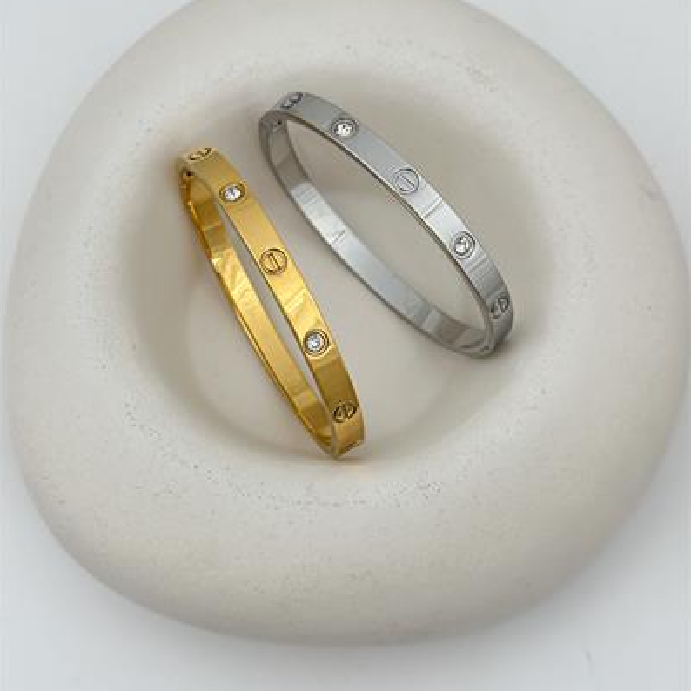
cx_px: 345
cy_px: 305
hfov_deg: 30.0
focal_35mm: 57
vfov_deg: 30.0
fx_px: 1287
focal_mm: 6.86
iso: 64
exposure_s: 1/570
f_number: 1.8
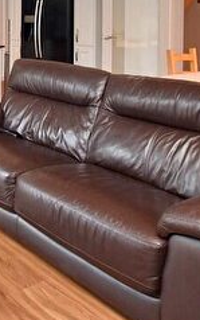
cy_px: 30
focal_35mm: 45
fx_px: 392
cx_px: -63
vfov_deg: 40.8
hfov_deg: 24.7
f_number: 7.1
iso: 800
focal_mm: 10
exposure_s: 1/60
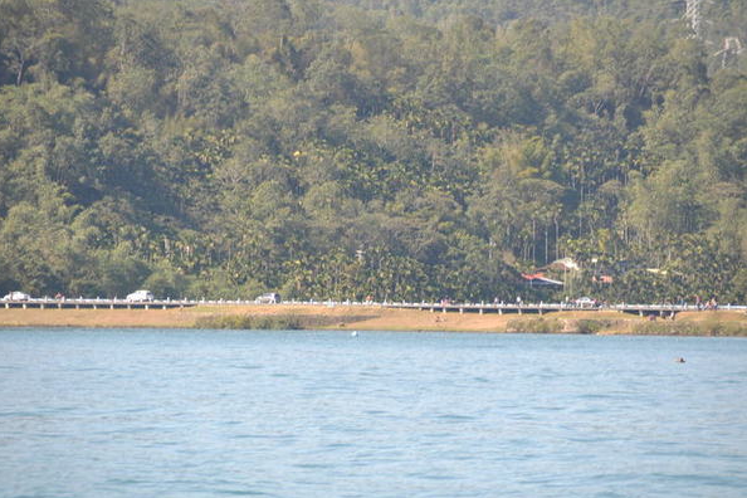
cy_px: 250
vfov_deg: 4.5
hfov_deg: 6.8
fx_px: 6287
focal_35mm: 303
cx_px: 371
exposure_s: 1/160
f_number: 6.3
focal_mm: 200
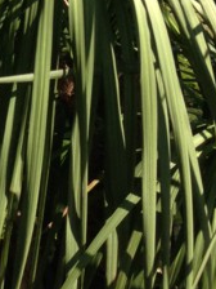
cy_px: -112
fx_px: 1256
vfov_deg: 12.6
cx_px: -253
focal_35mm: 151
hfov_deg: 9.1
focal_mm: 4.13
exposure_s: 1/471
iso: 50
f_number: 2.4
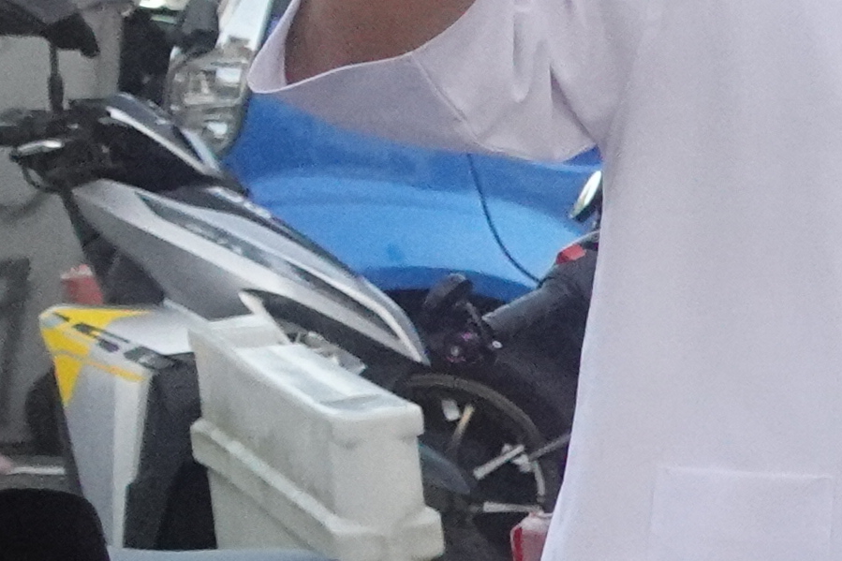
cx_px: 1911
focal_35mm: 213
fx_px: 4981
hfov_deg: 8.9
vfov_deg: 6.4
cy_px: 614
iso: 2500
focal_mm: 13.4
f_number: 2.8
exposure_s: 1/320
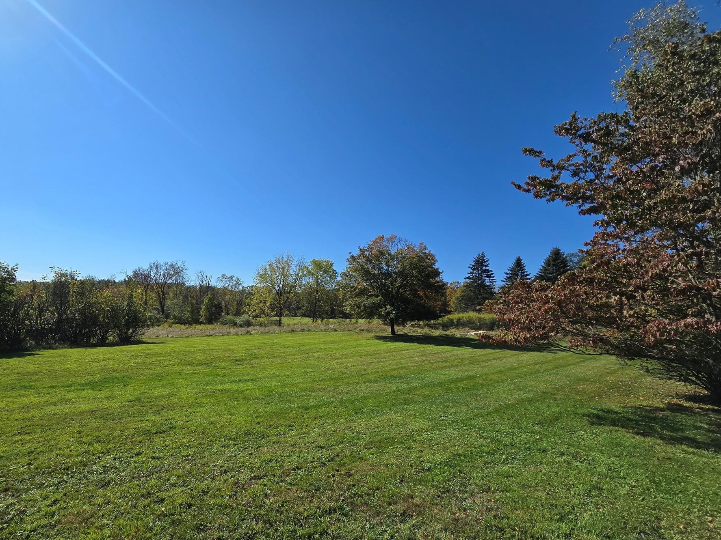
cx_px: 311
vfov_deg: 81.3
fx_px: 312
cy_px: 305
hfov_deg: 97.6
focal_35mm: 15
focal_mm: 2.2
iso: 50
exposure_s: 1/3363
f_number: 2.2
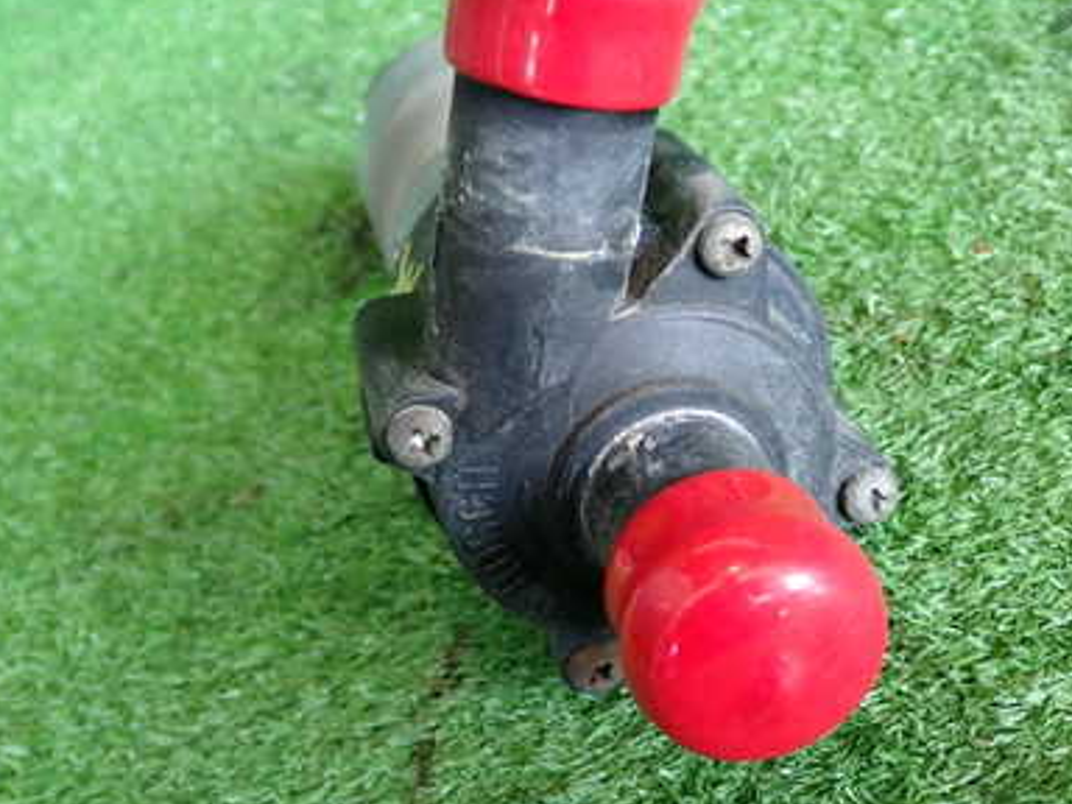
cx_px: 759
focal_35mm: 50
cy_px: 458
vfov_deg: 29.1
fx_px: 1548
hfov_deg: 37.5
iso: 200
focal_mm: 5.79
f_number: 2.4
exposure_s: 1/30
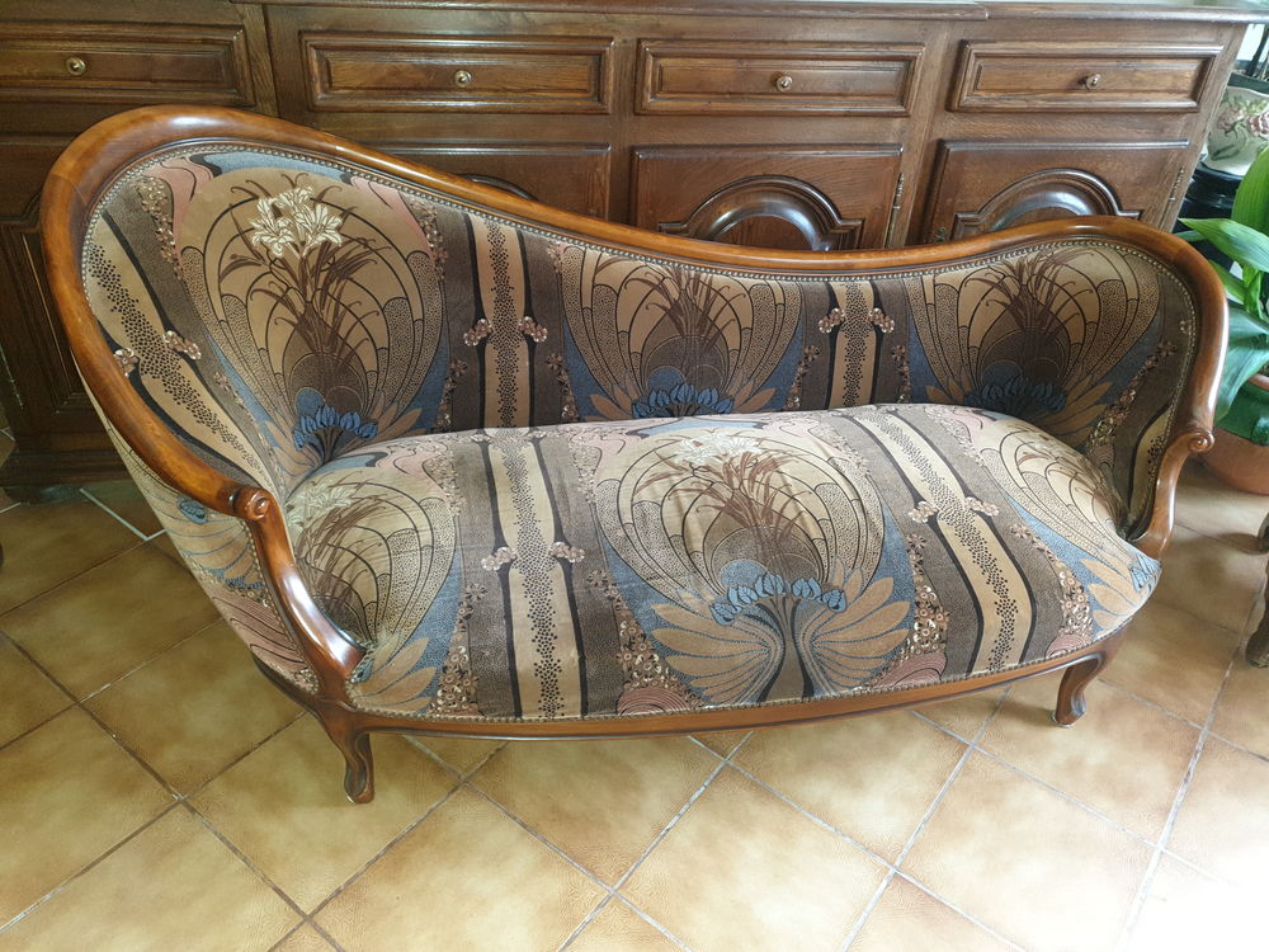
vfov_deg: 53.1
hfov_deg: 67.3
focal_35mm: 26
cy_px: 476
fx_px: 953
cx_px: 634
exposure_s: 1/17
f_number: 1.5
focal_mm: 4.3
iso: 160
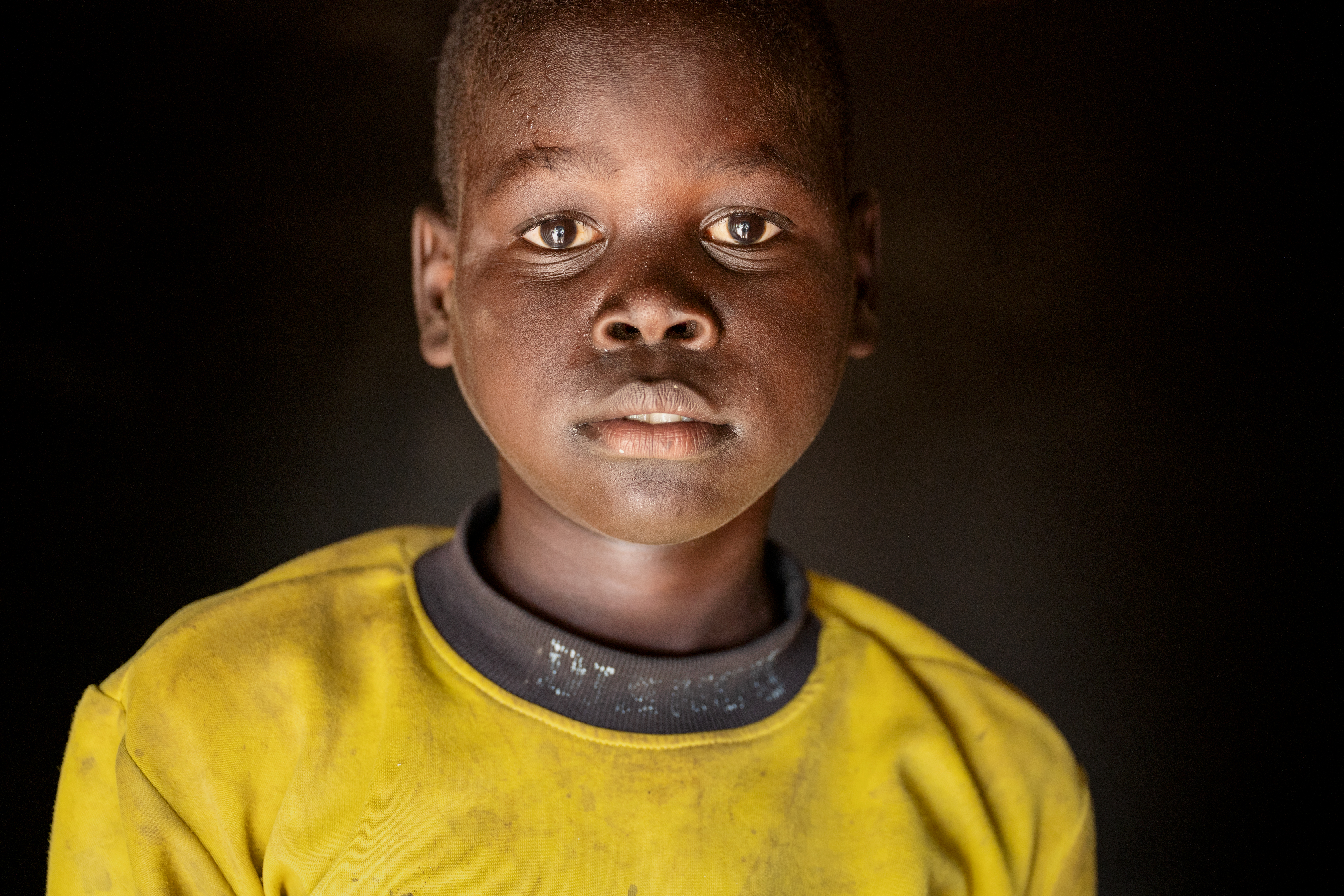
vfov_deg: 22.3
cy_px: 448
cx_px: 672
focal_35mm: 61
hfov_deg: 32.9
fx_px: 2277
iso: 800
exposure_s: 1/160
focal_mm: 61
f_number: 2.8
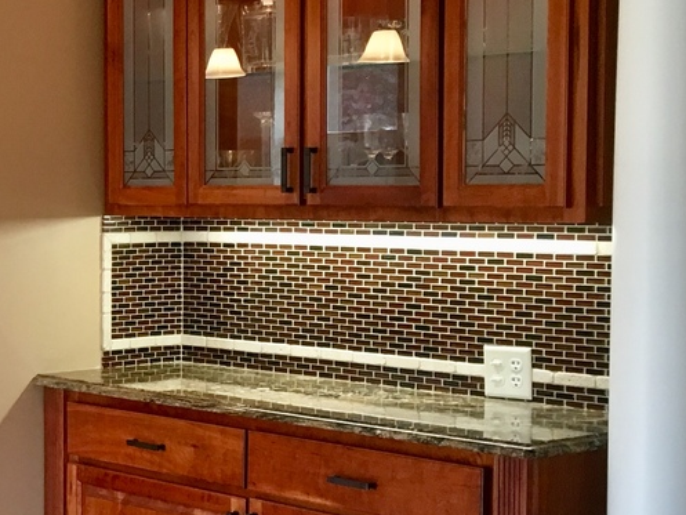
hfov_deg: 21.0
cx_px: -226
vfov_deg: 17.6
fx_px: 1665
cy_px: 276
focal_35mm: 84
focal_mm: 4.15
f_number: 2.2
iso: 80
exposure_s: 1/30
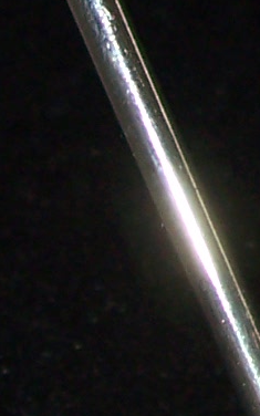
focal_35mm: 273
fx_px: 3095
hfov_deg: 4.7
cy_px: -313
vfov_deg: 7.5
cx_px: 635
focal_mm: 7
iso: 80
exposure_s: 1/60
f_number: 2.8
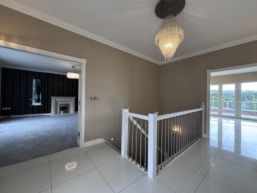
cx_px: 128
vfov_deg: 85.7
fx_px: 104
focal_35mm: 14
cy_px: 96
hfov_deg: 102.1
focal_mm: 2.22
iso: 250
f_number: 2.2
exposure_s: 1/50
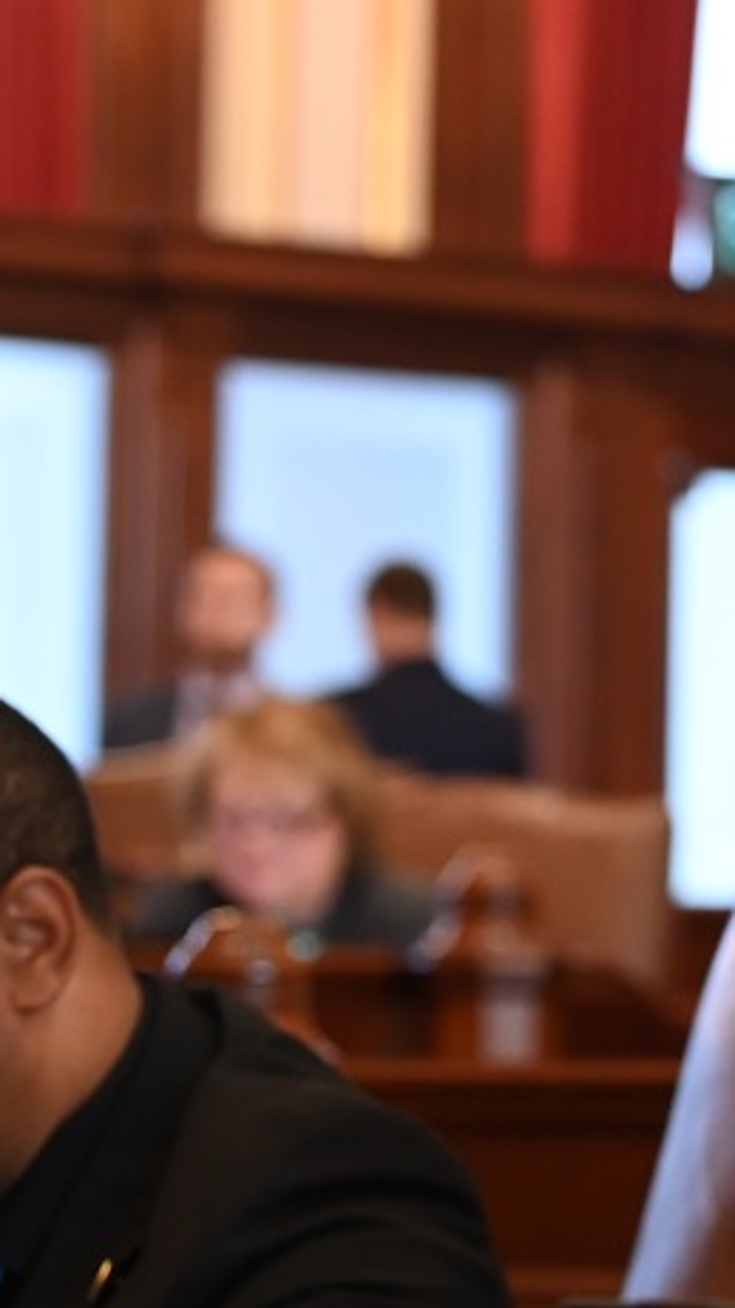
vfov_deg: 11.3
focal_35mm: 191
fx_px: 6624
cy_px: 494
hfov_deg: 6.1
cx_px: 1606
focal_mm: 70
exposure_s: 1/200
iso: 3200
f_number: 4
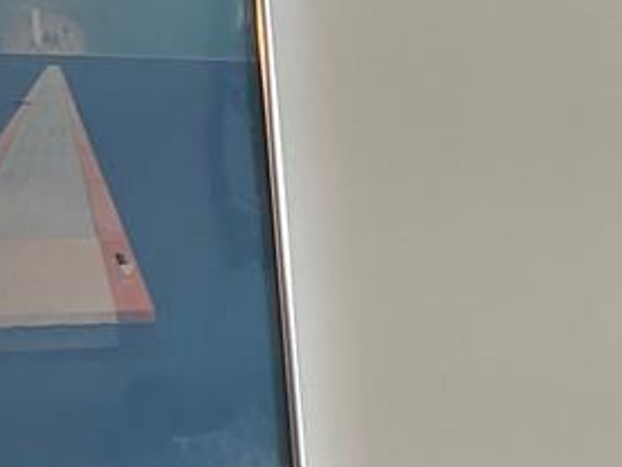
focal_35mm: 150
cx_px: 1736
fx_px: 2696
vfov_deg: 9.7
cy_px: 590
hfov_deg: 10.3
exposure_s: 1/120
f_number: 1.6
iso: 40
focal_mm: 5.1
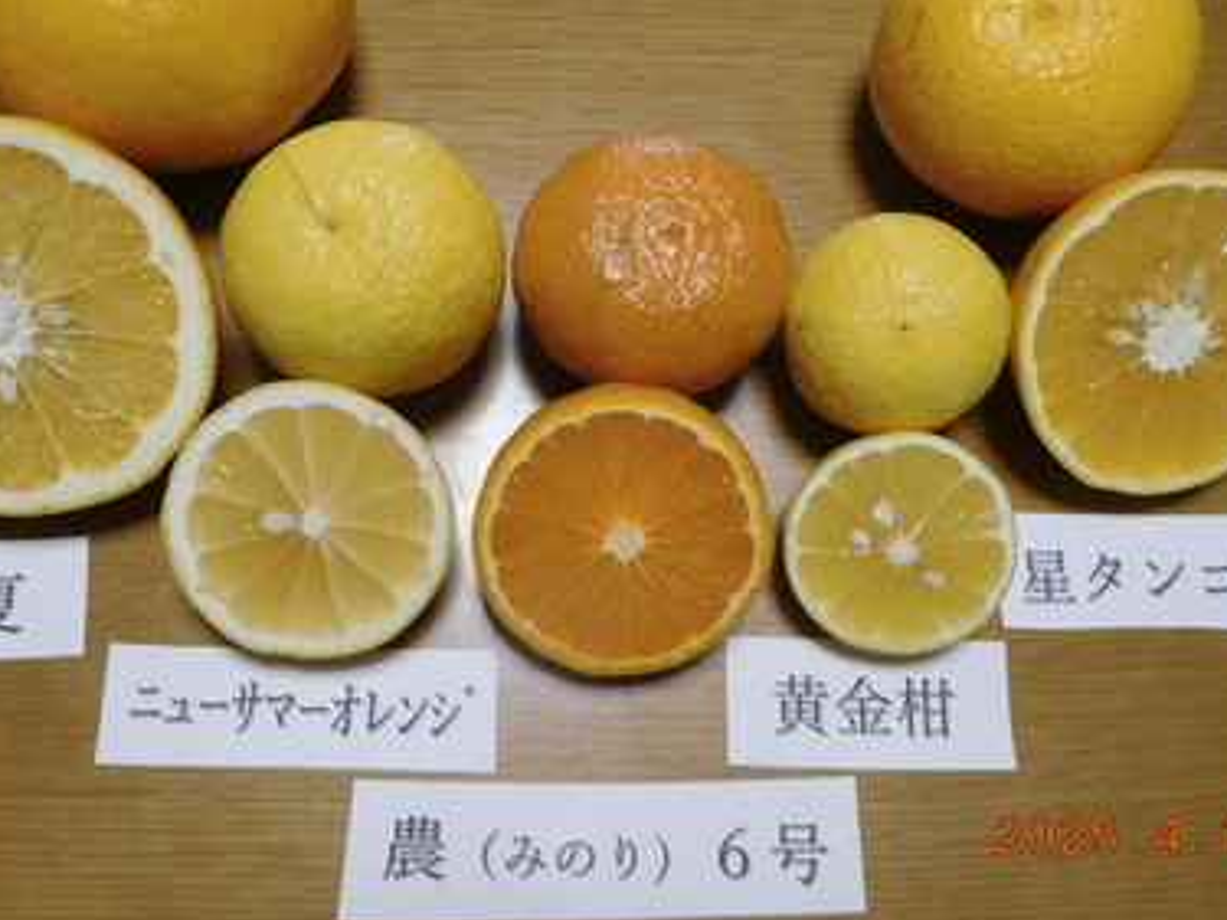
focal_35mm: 32
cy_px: 370
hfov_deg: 56.8
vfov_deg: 43.9
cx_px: 592
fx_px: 1134
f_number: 3.4
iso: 280
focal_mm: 4.5
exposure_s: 1/30
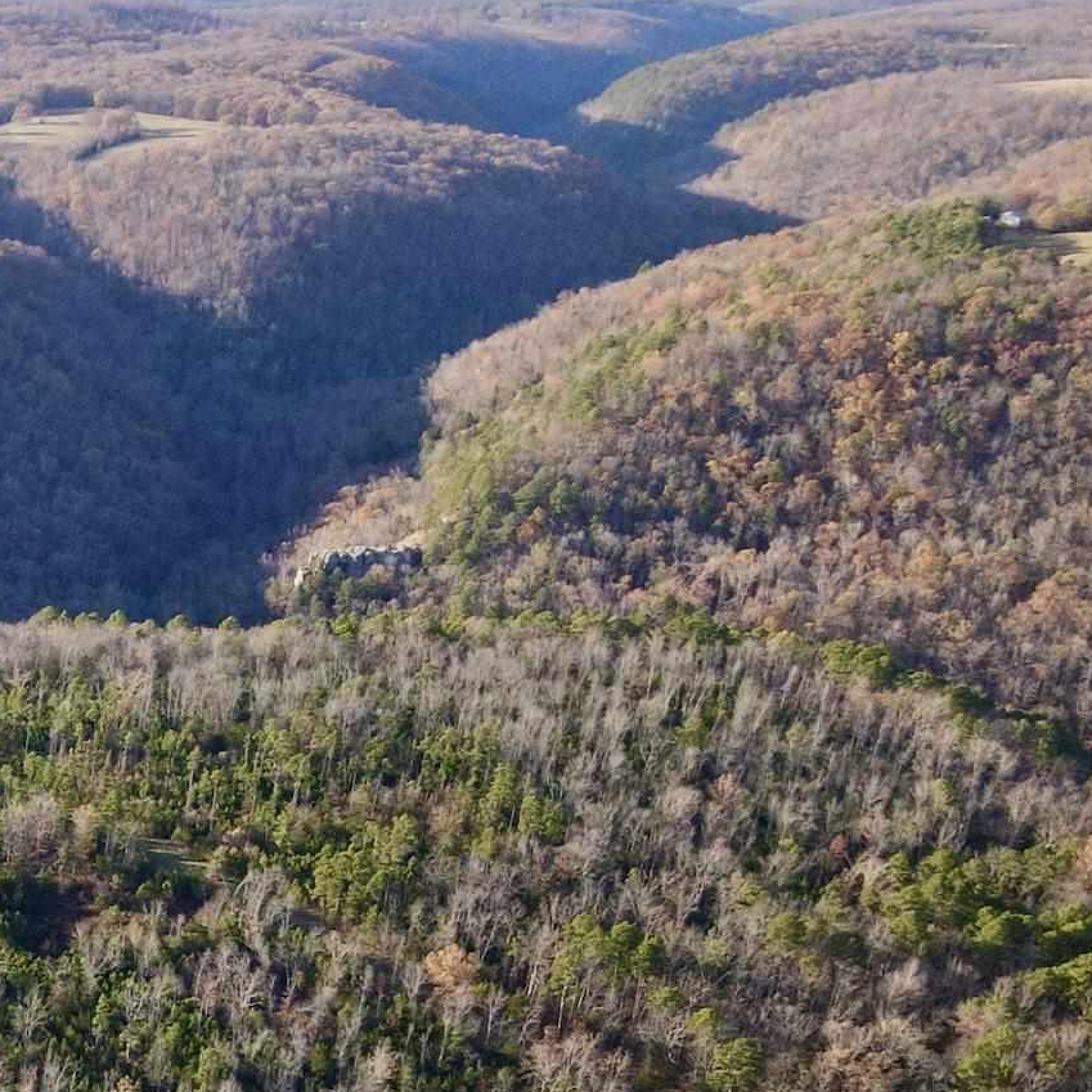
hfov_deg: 22.9
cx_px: -446
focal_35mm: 64
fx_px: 2284
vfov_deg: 25.4
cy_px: 1120
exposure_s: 1/13
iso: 480
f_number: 2.8
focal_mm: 4.5
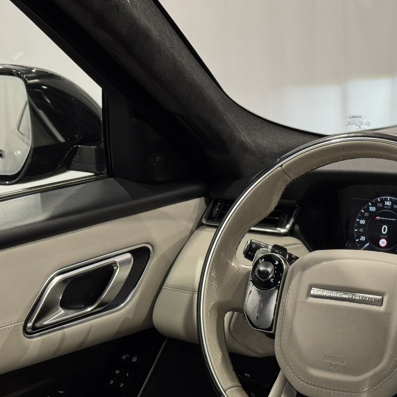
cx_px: 256
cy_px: 250
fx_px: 1051
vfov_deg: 21.3
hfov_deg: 21.3
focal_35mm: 81
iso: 80
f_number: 1.78
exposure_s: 1/100
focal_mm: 6.76
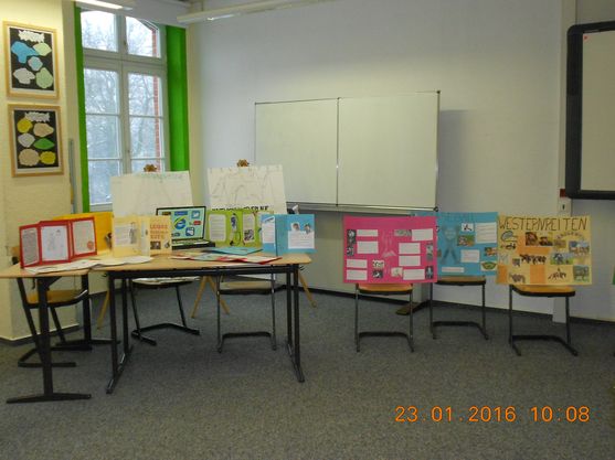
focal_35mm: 37
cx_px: 308
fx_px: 657
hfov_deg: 50.2
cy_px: 230
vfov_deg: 38.6
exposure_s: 1/30
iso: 320
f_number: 3.9
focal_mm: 6.7
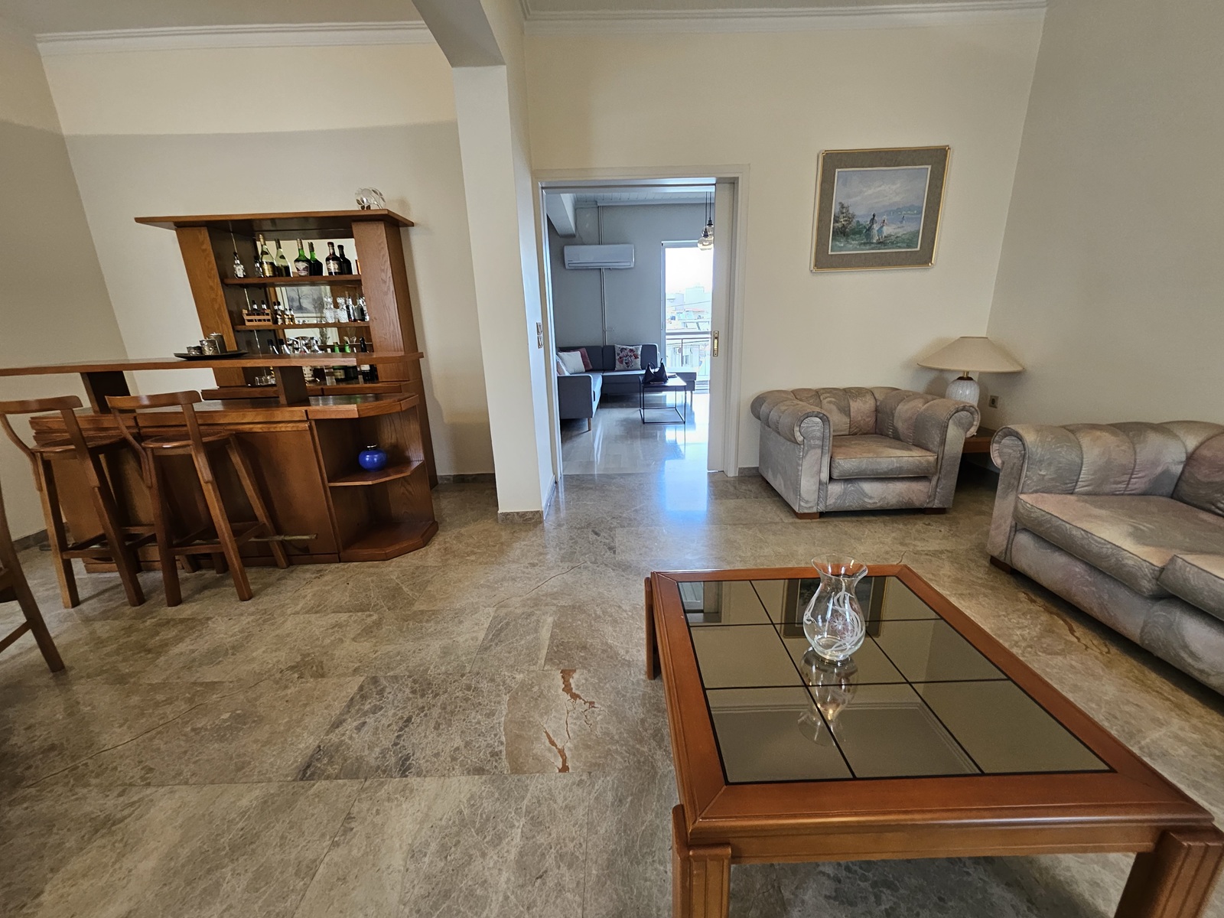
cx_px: 612
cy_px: 459
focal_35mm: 13
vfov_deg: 89.9
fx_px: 460
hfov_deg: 106.2
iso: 100
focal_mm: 1.74
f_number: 2.2
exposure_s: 1/50
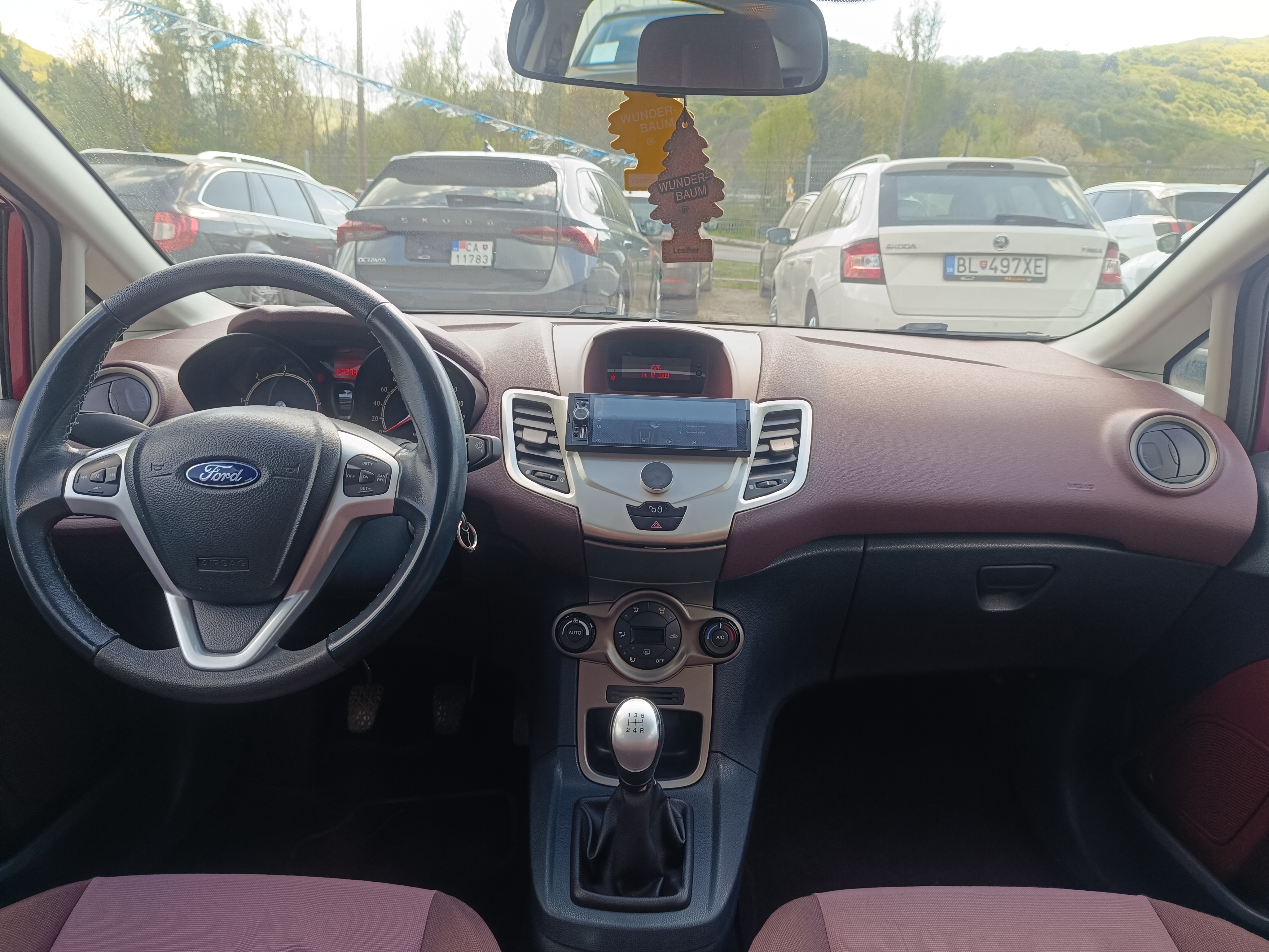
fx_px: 880
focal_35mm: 24
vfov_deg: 56.8
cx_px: 634
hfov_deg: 71.6
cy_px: 476
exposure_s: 1/109
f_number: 1.88
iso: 51
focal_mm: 5.59
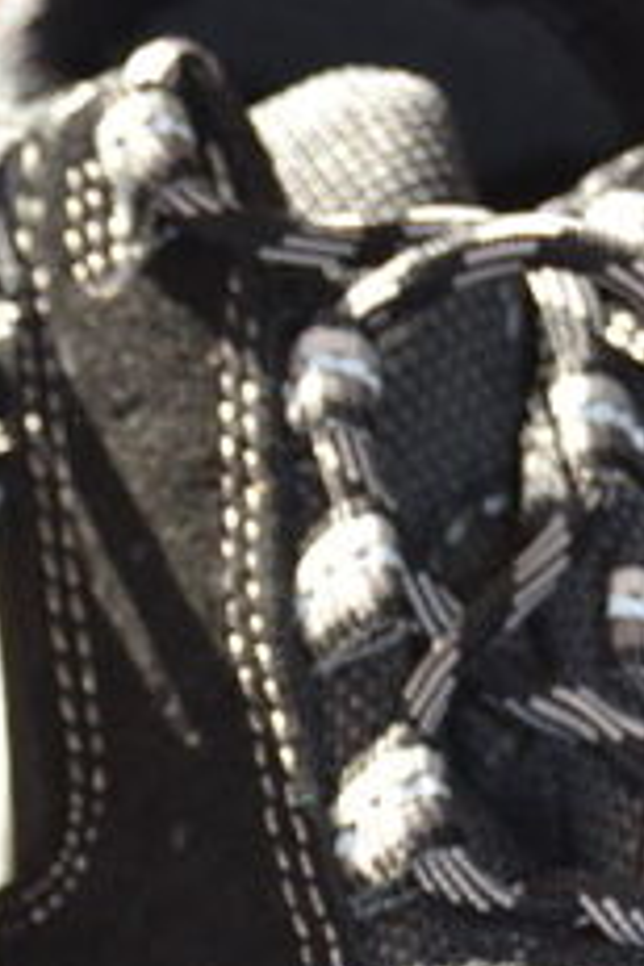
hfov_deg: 5.8
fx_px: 6279
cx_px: -151
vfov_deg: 8.8
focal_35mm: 234
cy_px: 895
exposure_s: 1/125
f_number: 5.6
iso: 250
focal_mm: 50
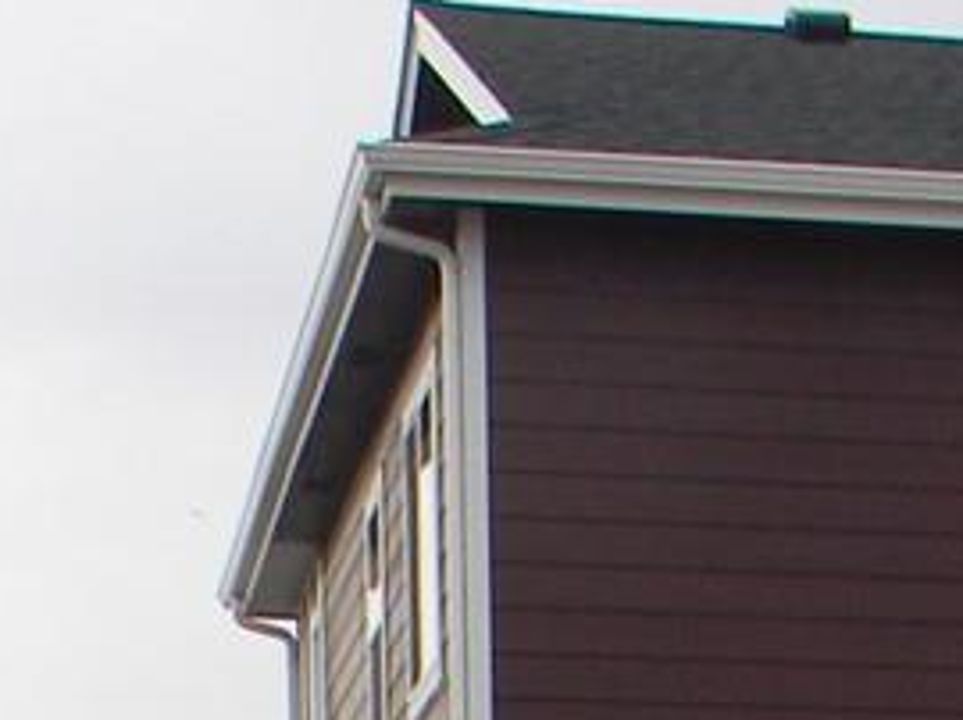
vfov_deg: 8.1
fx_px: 4614
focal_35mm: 166
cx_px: 1156
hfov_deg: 11.7
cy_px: 1843
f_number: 3.5
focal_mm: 5
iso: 80
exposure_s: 1/271
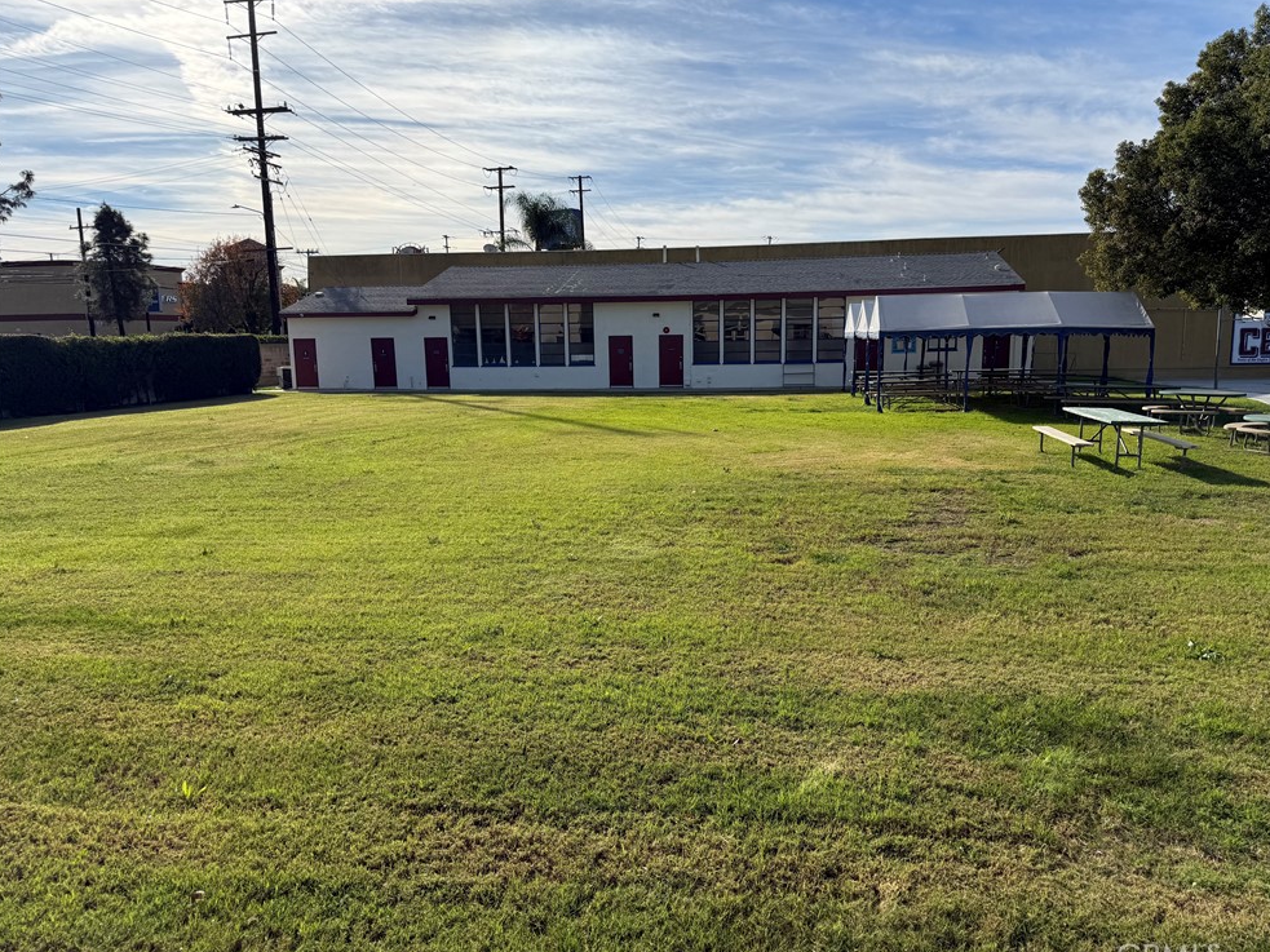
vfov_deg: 54.9
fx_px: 917
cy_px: 478
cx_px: 655
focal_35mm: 25
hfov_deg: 69.4
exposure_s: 1/6173
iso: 80
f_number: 1.78
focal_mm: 6.76
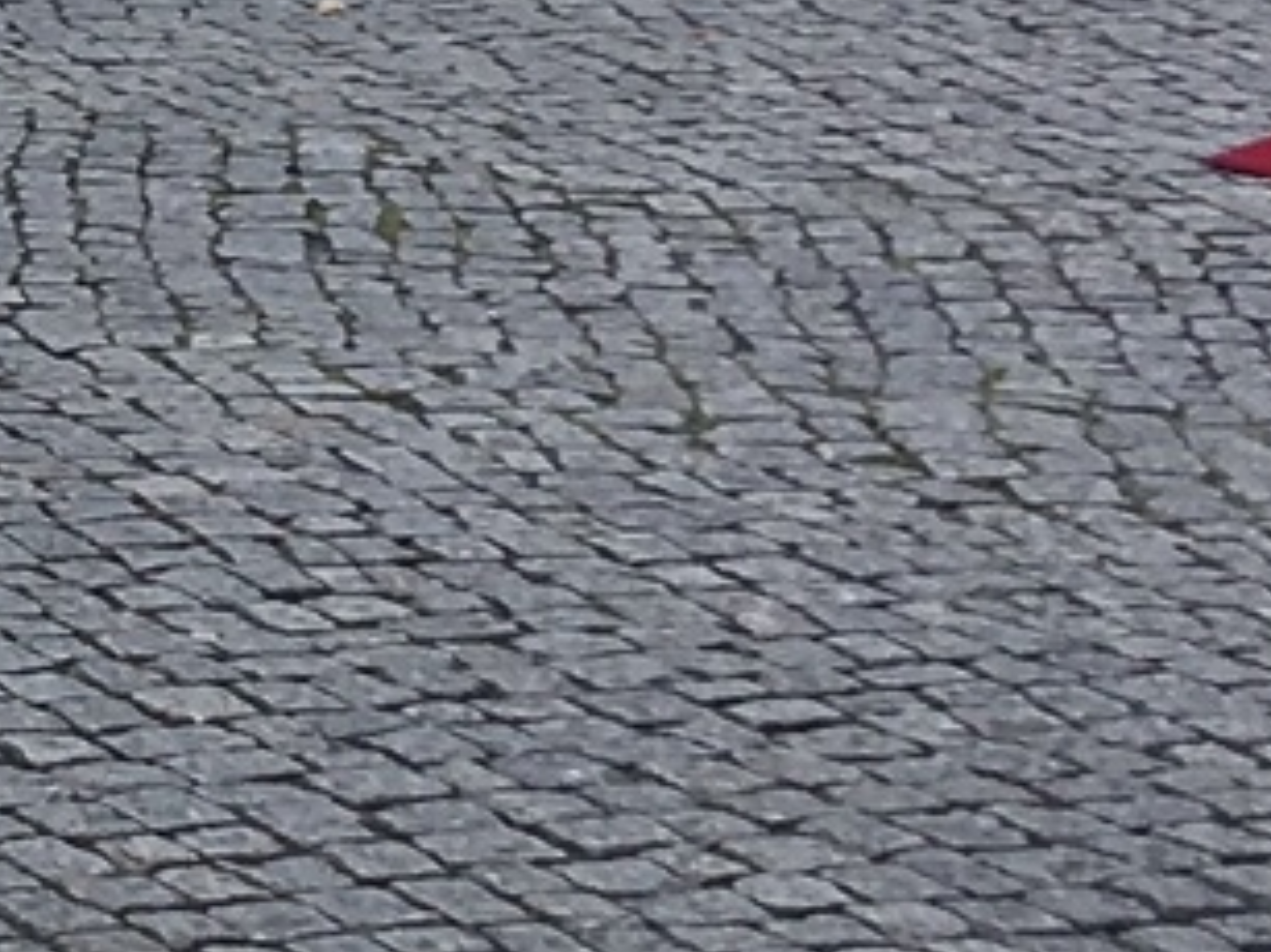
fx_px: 5689
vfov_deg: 9.2
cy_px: -656
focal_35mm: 155
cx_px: -1099
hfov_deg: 11.7
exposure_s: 1/1012
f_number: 2.2
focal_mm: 4.15
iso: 25
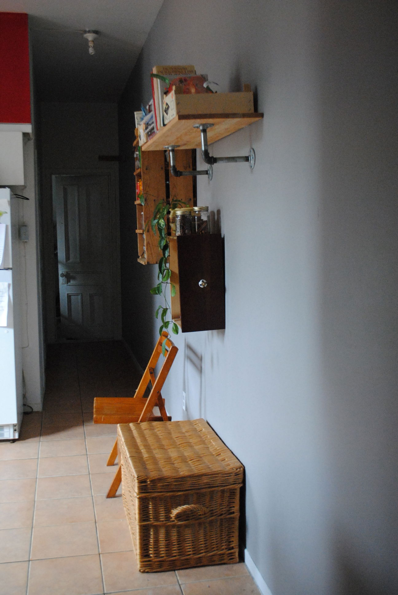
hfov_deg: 37.0
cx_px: 199
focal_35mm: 36
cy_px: 298
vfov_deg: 53.1
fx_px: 595
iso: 1600
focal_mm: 24
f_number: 4.5
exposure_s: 1/30
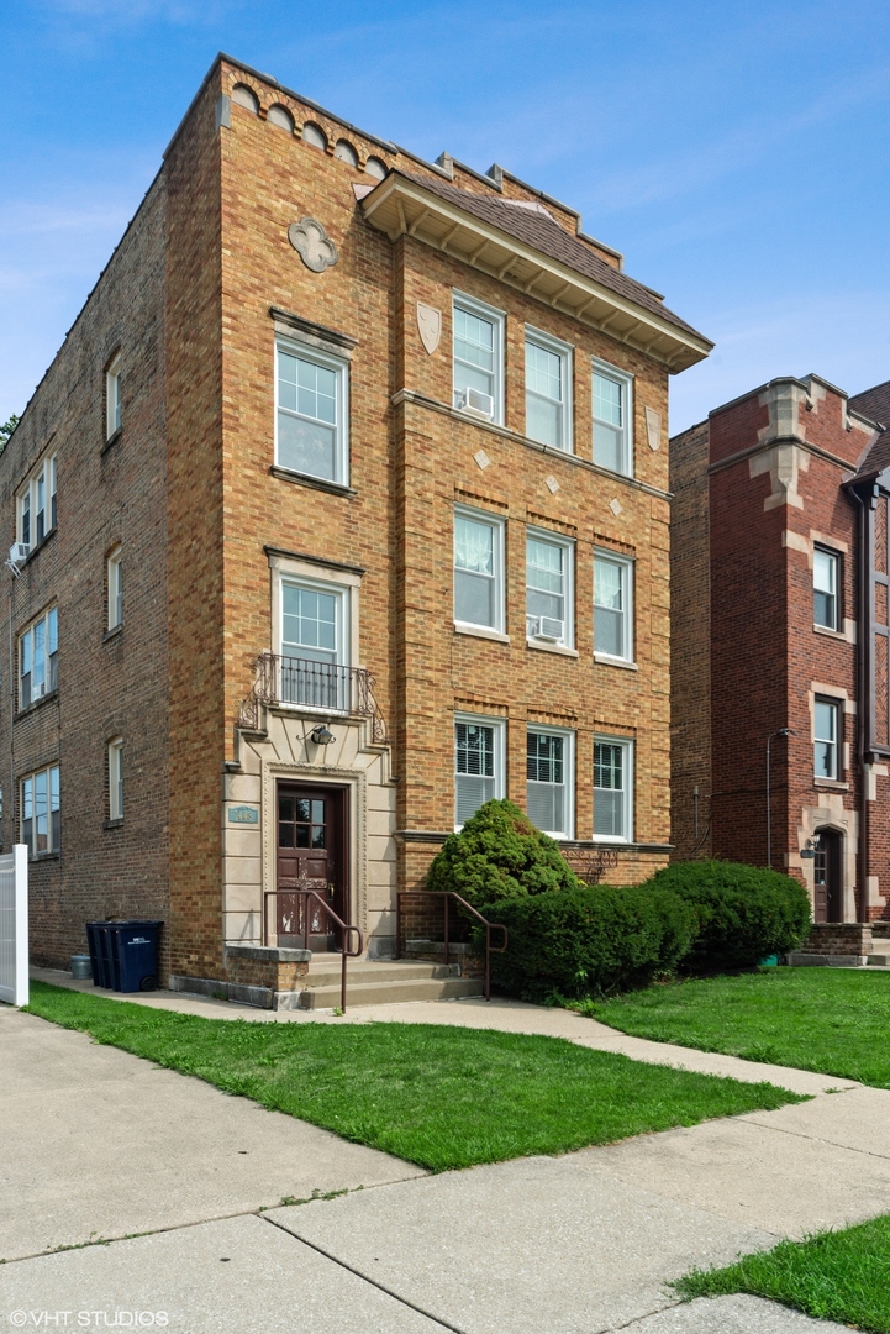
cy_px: 667
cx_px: 445
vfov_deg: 73.7
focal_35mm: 24
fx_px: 889
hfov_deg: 53.2
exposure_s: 1/500
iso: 400
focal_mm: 24
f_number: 8
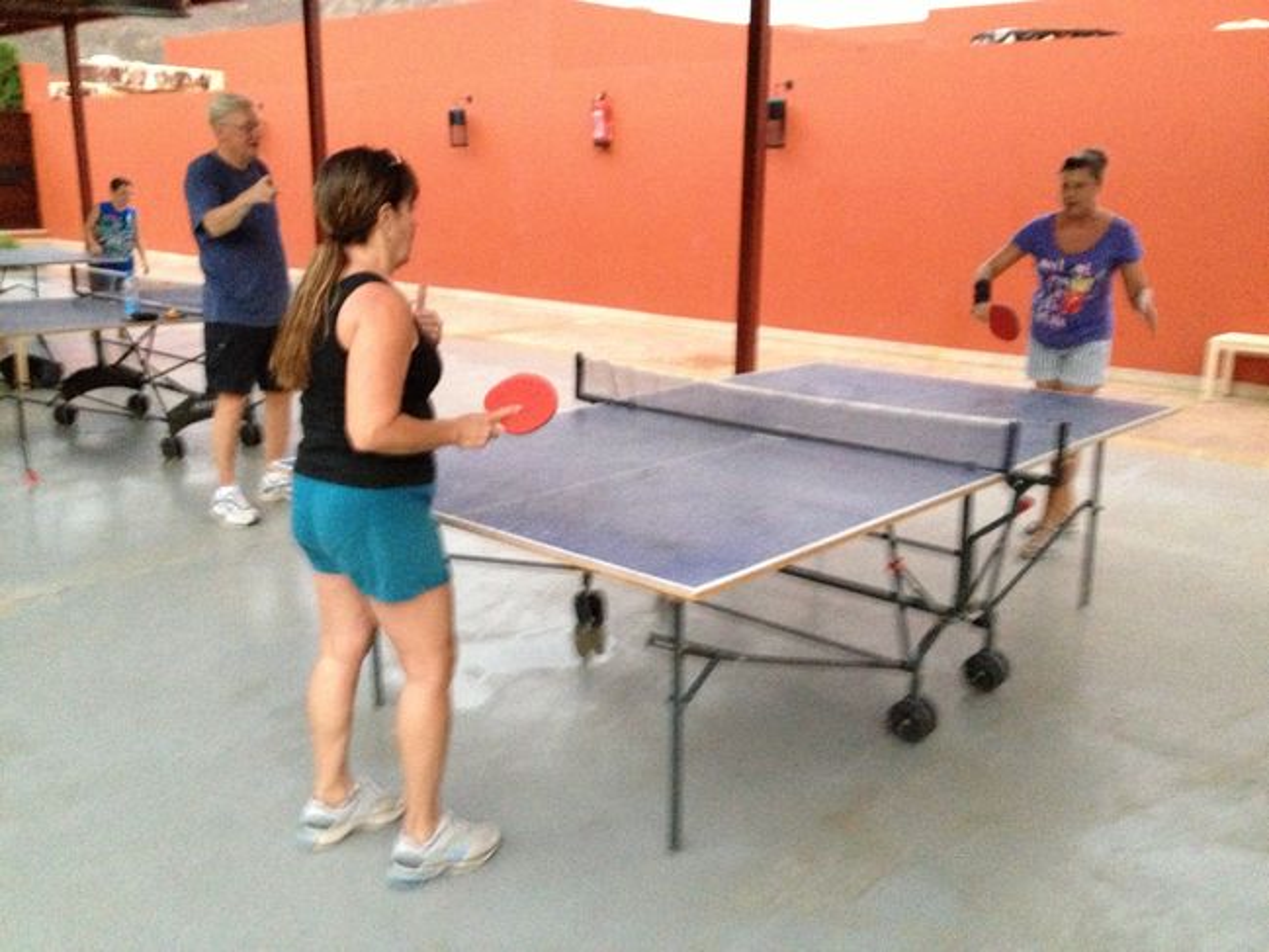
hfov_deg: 52.6
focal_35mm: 35
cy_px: 476
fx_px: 1283
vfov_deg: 40.7
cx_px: 634
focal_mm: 4.28
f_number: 2.4
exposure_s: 1/15
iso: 800
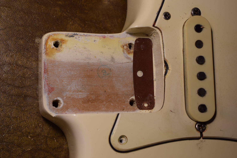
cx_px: 118
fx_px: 454
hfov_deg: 29.2
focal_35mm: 69
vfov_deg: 19.7
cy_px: 79
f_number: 8
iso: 400
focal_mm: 46
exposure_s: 1/160
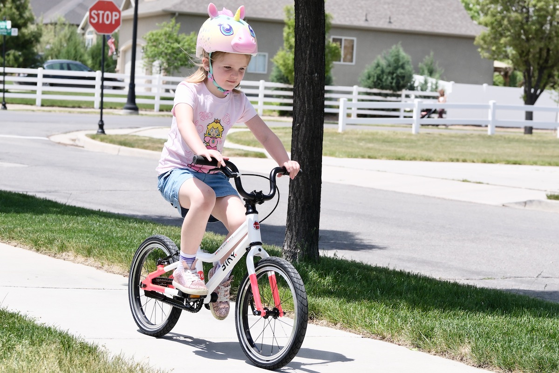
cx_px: 280
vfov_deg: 18.2
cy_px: 186
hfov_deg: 27.0
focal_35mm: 75
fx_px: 1164
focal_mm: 50
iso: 400
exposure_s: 1/950
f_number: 5.6
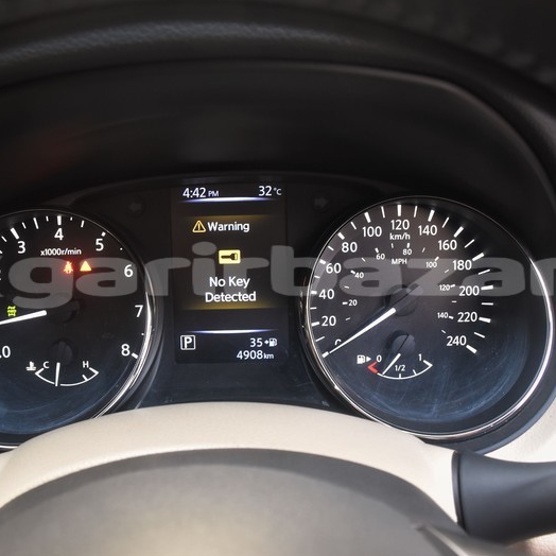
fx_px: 636
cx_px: 245
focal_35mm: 35
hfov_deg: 47.1
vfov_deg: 47.2
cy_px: 275
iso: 1100
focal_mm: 18
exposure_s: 1/15
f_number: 6.3
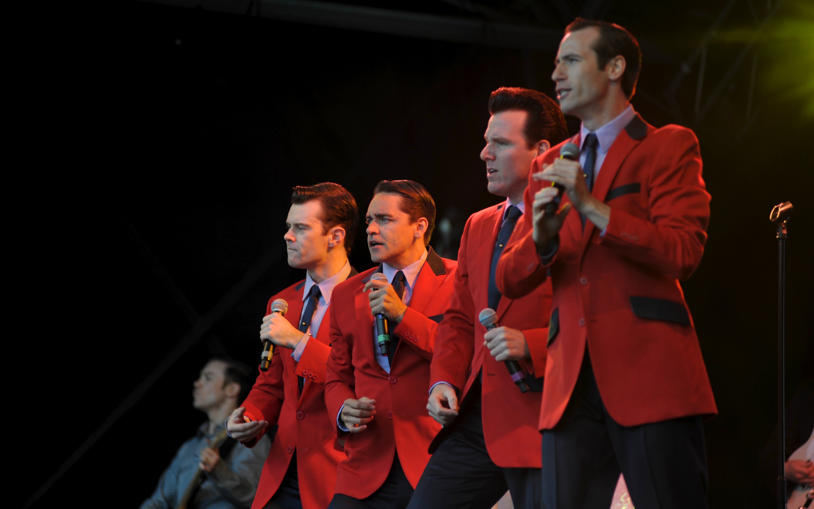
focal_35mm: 189
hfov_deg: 11.1
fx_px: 4193
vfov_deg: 6.9
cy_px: 256
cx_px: 408
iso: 400
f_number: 2.8
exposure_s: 1/800
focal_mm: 185
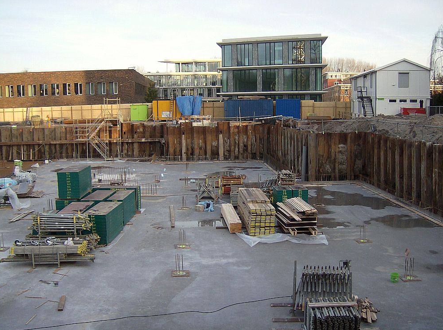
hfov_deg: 50.2
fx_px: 472
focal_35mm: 37
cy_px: 166
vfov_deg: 38.5
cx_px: 223
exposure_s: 1/211
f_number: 2.8
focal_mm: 6
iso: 100
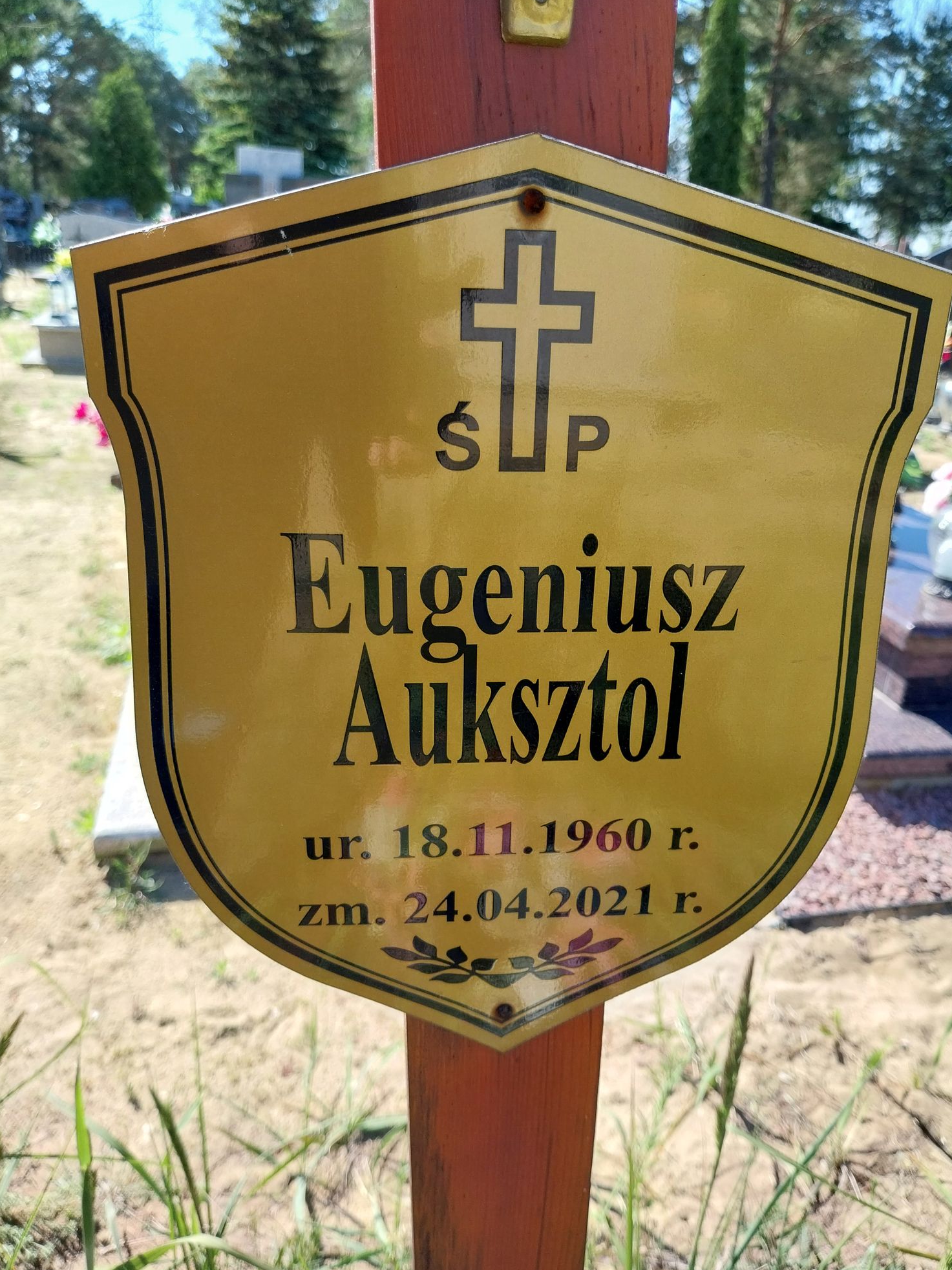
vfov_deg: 65.3
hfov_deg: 51.4
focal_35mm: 27
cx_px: 483
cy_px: 625
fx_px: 990
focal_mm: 4
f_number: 1.8
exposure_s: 1/341
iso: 25
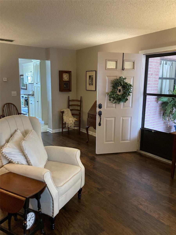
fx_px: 190
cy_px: 118
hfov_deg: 49.7
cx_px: 88
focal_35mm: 28
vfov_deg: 63.4
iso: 320
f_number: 1.8
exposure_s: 1/40
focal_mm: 3.99
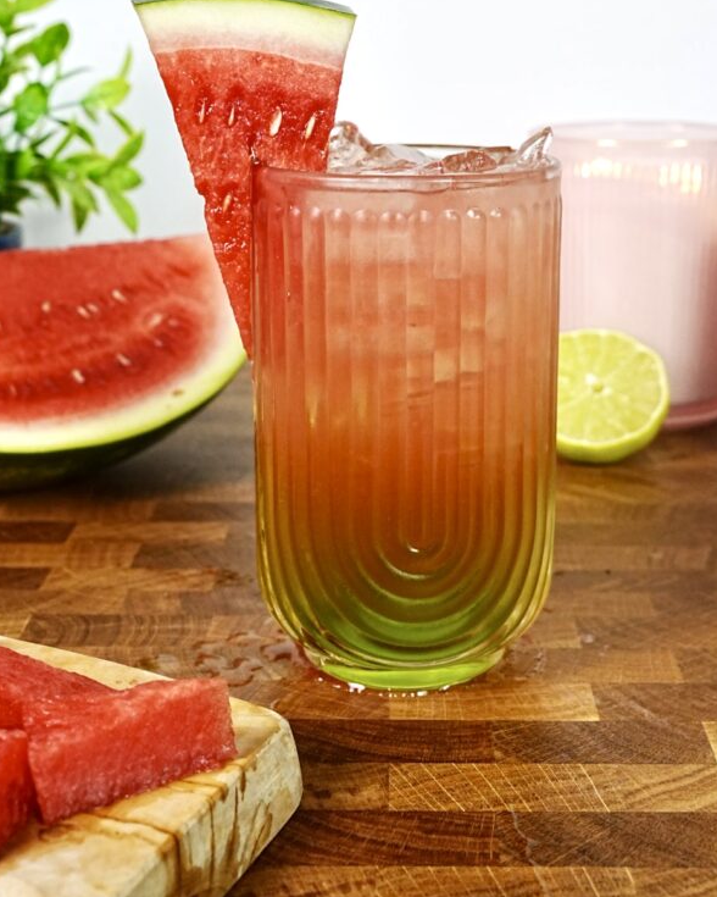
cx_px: 405
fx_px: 1368
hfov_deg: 29.3
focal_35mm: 52
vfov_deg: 35.9
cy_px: 295
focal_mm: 26.3
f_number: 6.3
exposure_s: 1/100
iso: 800
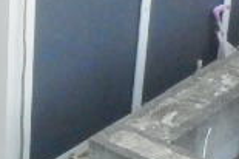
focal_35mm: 103
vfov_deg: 12.5
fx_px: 683
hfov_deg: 16.8
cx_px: -180
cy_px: -94
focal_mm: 4.2
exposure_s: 1/1250
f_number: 7.9
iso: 3200
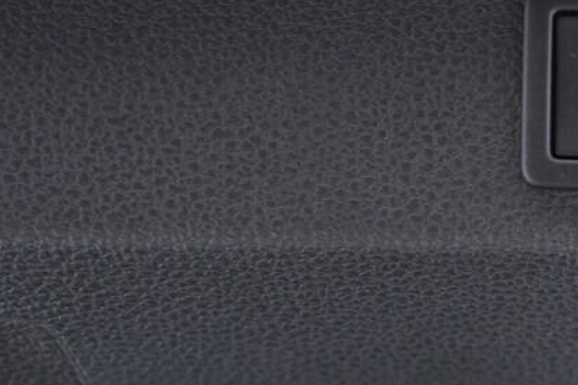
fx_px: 1429
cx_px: 684
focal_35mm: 89
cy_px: 337
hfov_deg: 21.3
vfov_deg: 15.2
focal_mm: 24
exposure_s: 1/40
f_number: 2.8
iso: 400
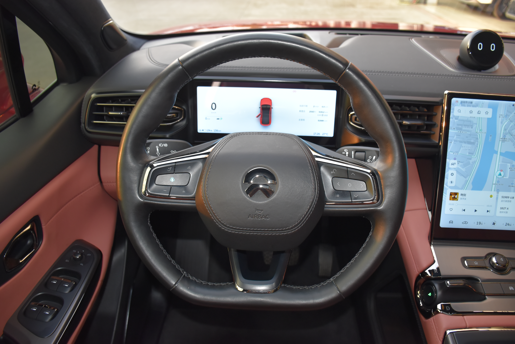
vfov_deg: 48.0
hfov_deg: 67.4
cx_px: 258
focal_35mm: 27
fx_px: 386
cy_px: 172
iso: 800
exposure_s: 1/100
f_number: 5
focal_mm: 18
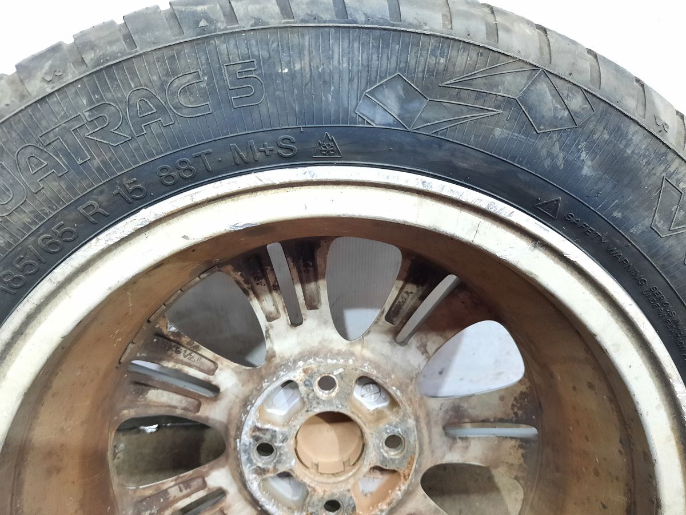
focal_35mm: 25
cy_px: 258
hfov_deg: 69.4
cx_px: 343
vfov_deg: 54.9
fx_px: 495
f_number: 2
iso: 400
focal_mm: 4.6
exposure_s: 1/33
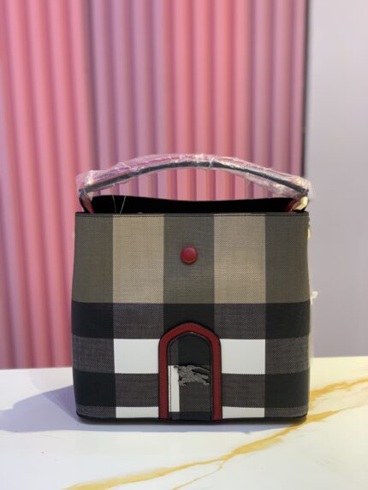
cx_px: 184
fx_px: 737
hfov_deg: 28.0
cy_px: 245
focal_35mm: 52
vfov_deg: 36.8
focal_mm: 6
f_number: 2.4
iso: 100
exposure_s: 1/100
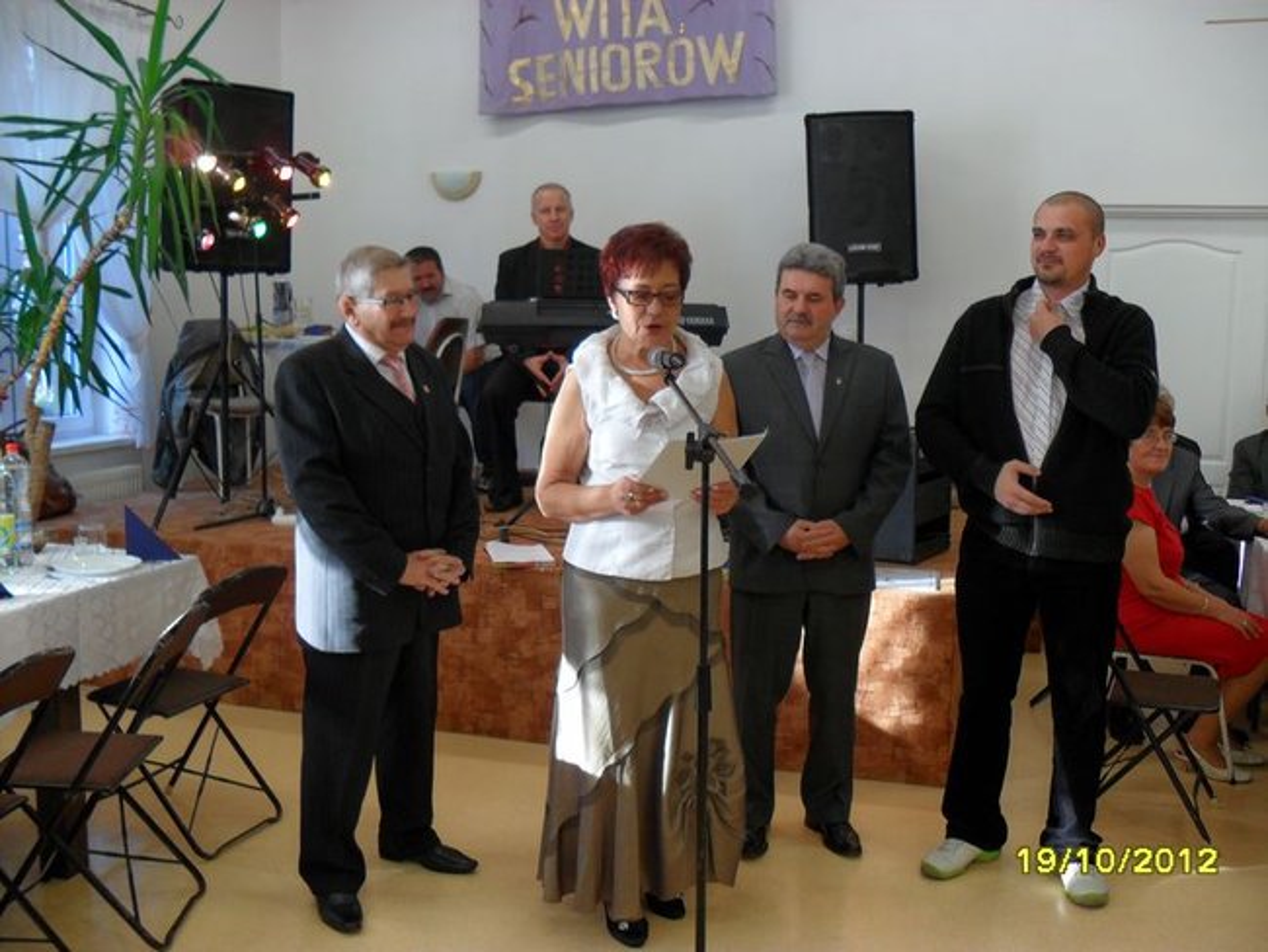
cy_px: 476
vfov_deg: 40.7
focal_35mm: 35
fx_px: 1283
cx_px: 634
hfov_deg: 52.6
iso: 100
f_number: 3
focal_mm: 6.3
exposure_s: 1/45
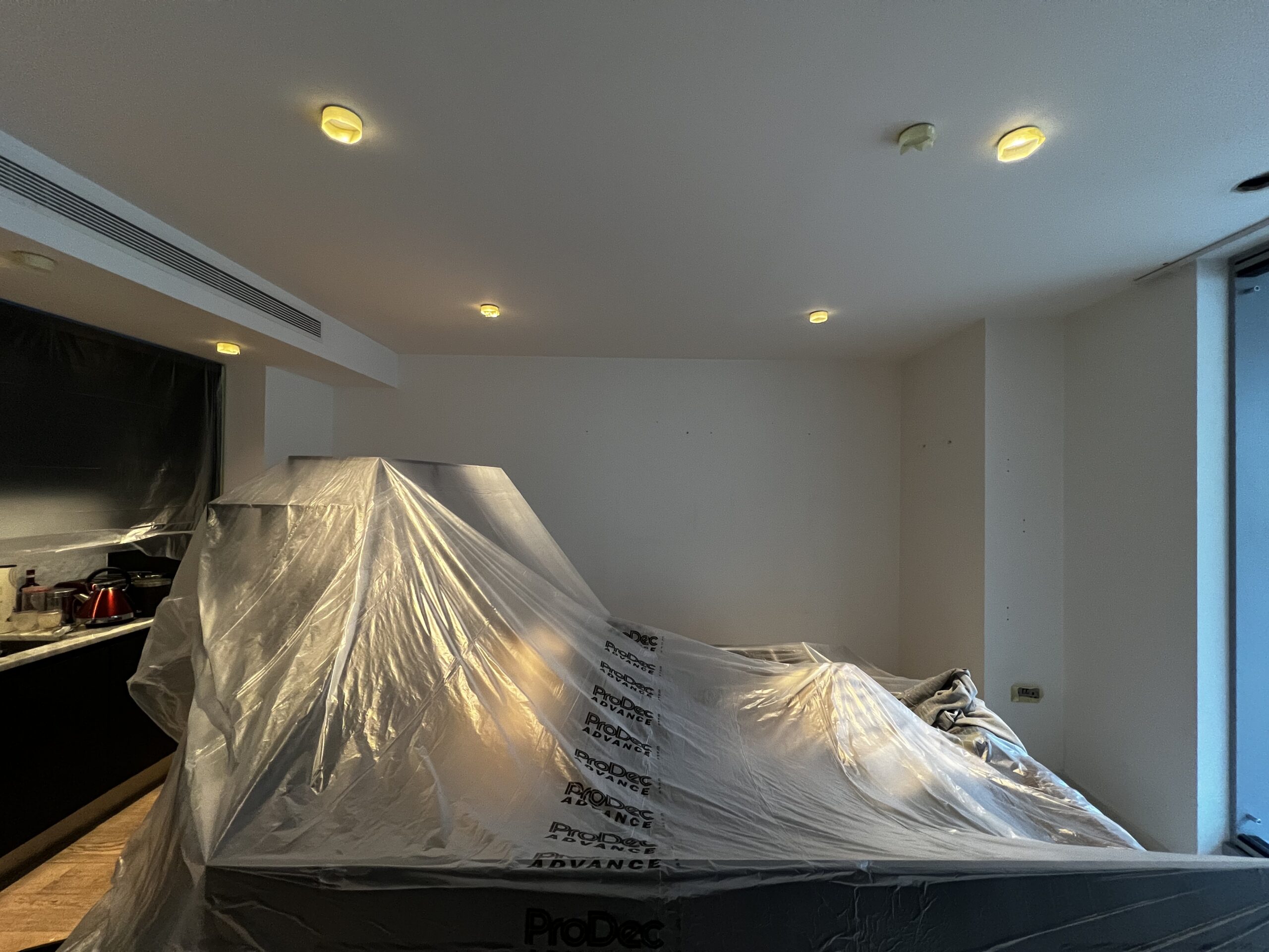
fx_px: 477
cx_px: 634
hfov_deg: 106.2
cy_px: 476
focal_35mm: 13
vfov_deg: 89.9
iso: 320
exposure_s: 1/59
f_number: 1.8
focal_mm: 1.57
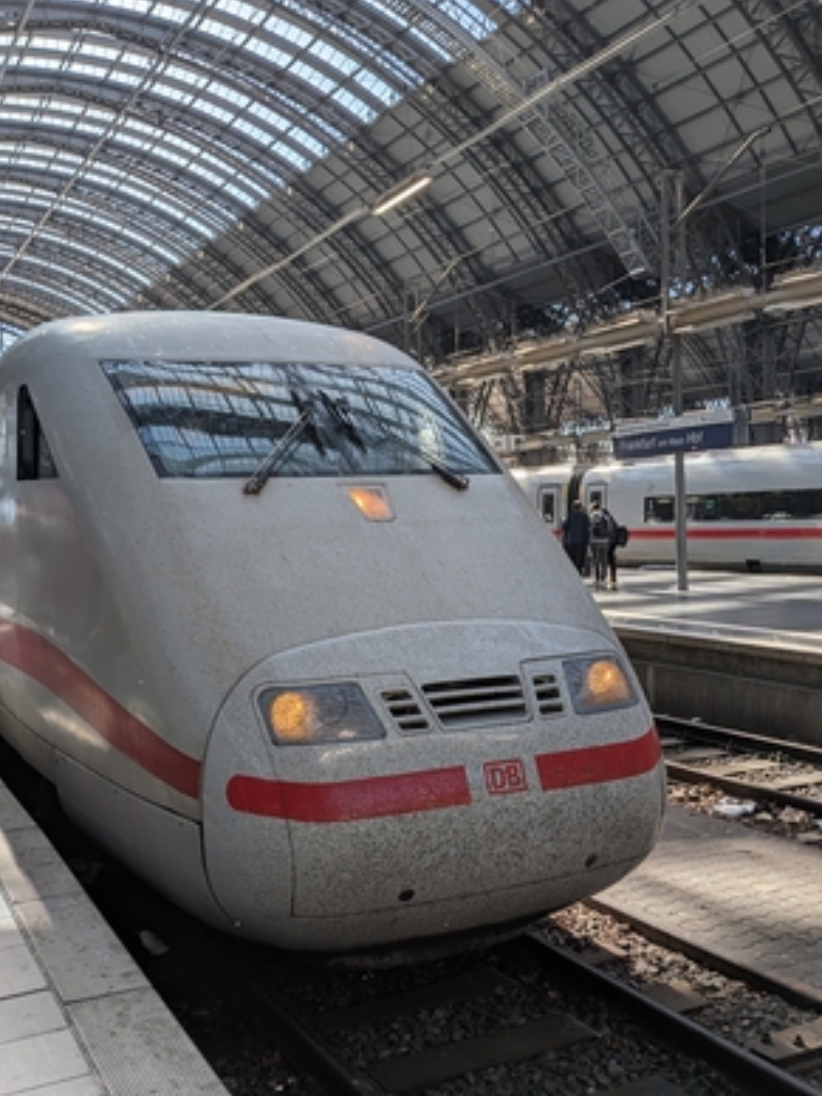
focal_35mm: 34
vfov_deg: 54.0
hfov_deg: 41.6
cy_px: 540
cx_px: 325
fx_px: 1076
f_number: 1.89
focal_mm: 5.43
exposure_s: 1/1127
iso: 45
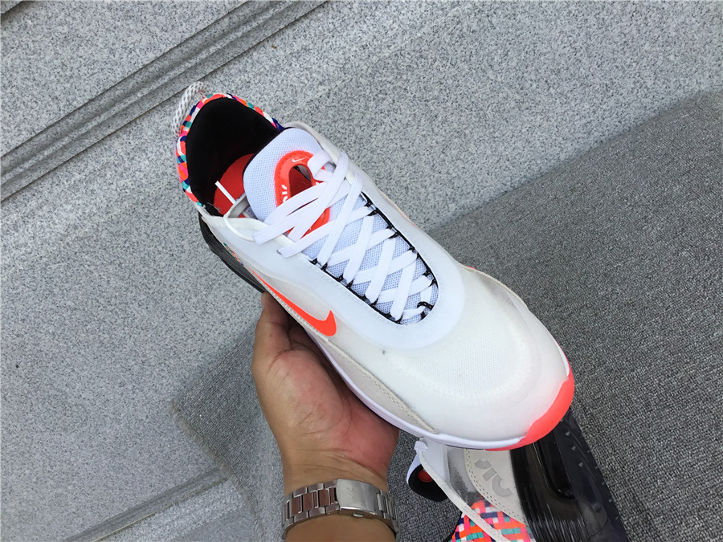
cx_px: 362
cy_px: 271
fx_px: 647
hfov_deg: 58.4
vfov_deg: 45.4
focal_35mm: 31
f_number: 2.4
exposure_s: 1/570
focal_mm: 3.3
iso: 25
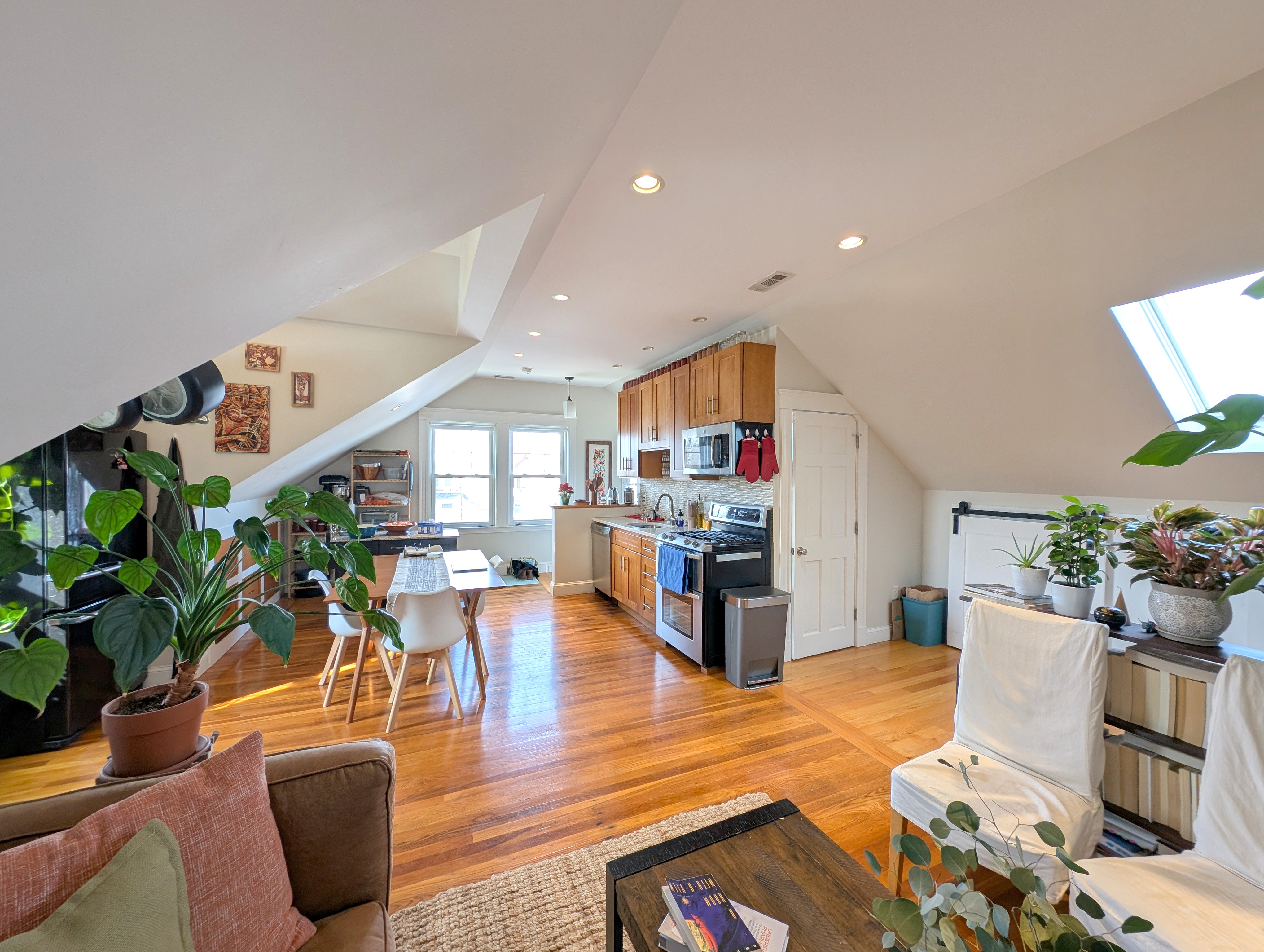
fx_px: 439
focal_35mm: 12
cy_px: 476
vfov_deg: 94.6
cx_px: 632
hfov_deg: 110.5
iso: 52
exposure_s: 1/60
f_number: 1.95
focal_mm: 2.23
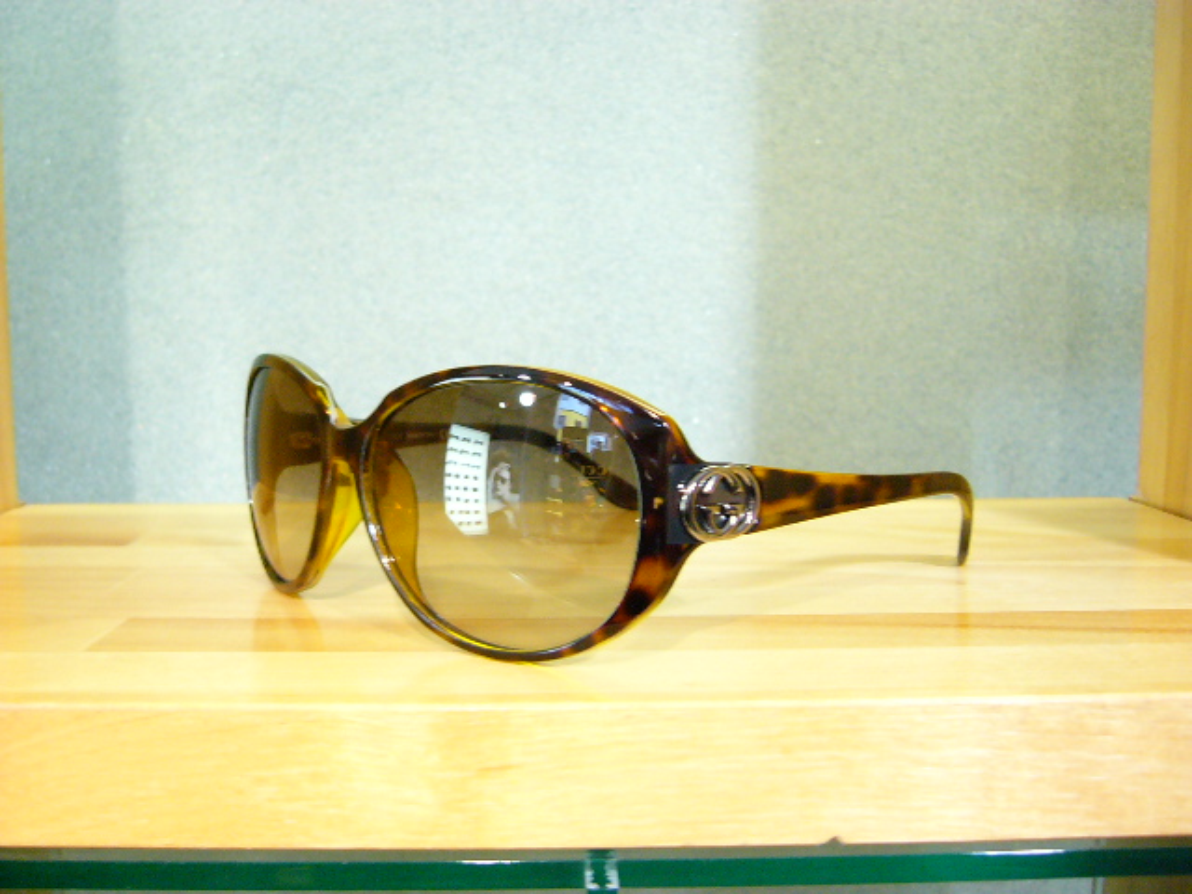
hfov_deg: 52.6
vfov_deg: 40.7
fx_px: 1205
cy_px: 447
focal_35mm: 35
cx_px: 596
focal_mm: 5.8
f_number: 2.8
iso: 200
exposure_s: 1/20
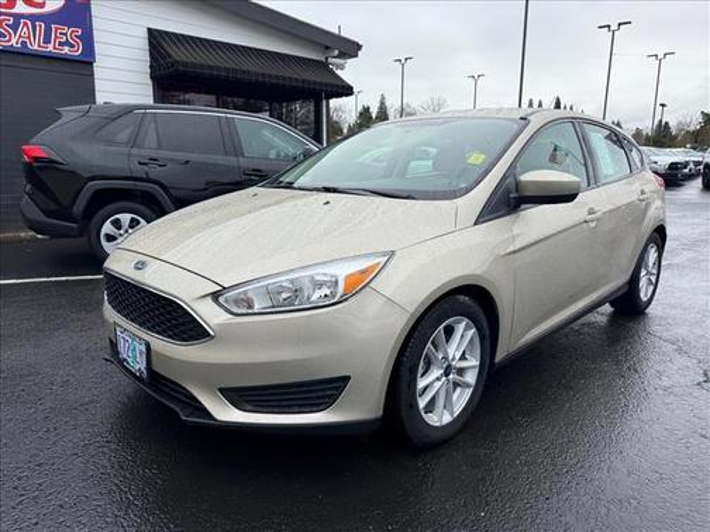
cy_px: 266
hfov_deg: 71.6
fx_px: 492
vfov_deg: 56.8
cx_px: 355
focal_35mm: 24
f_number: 1.78
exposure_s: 1/1949
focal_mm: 6.76
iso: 80
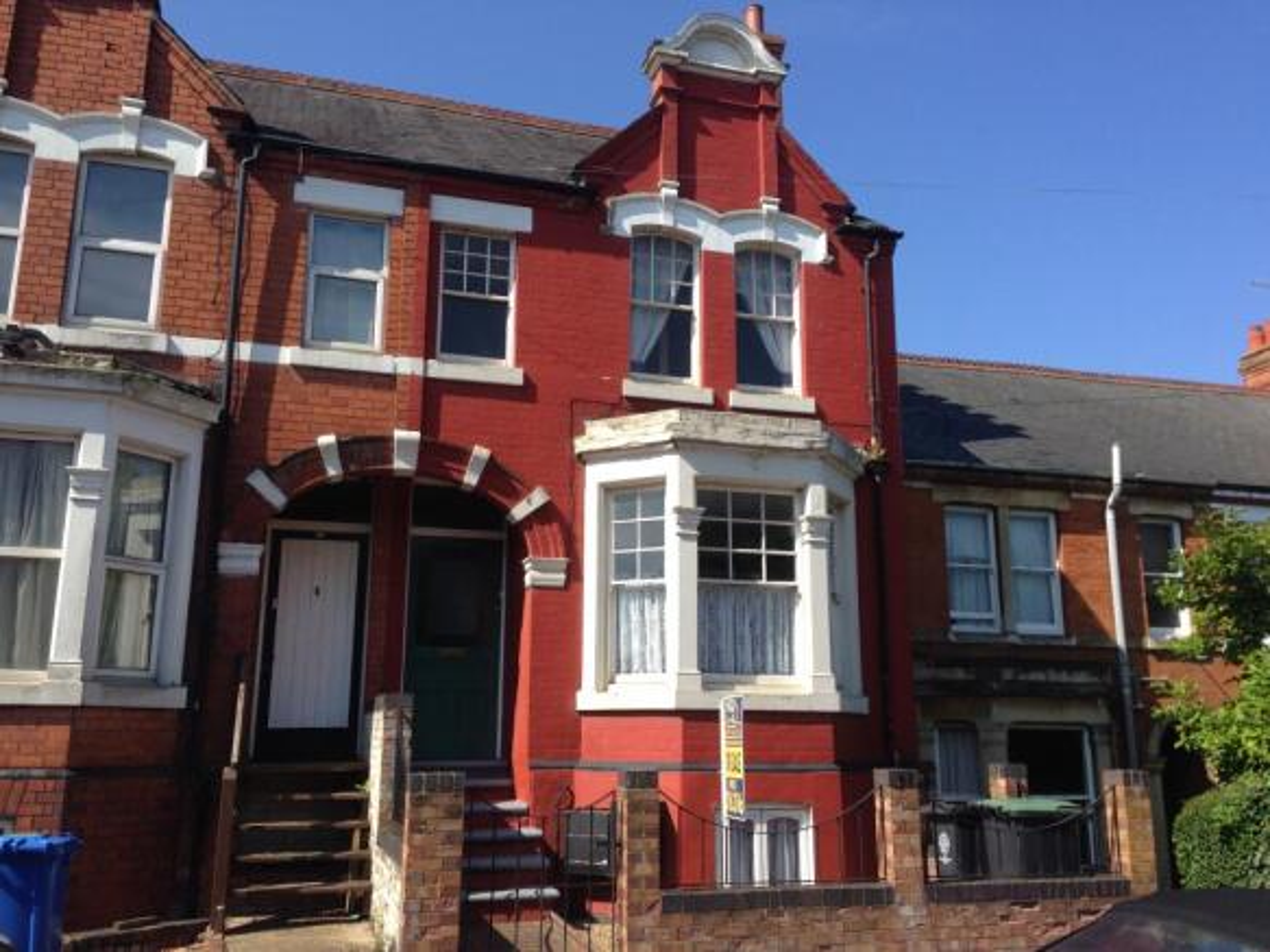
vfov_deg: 42.9
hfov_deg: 55.4
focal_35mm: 33
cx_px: 635
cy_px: 476
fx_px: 1210
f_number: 2.4
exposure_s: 1/1130
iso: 50
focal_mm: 4.12
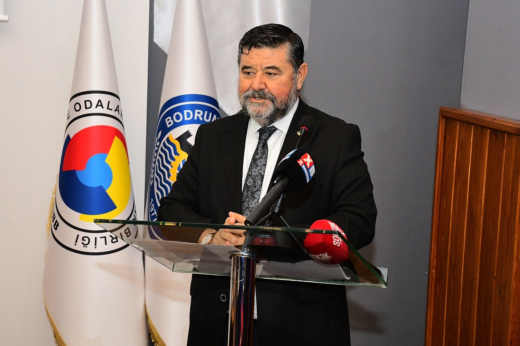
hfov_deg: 31.0
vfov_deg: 20.9
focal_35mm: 65
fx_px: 939
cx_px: 244
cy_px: 142
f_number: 4
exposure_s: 1/125
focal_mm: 32
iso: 1250
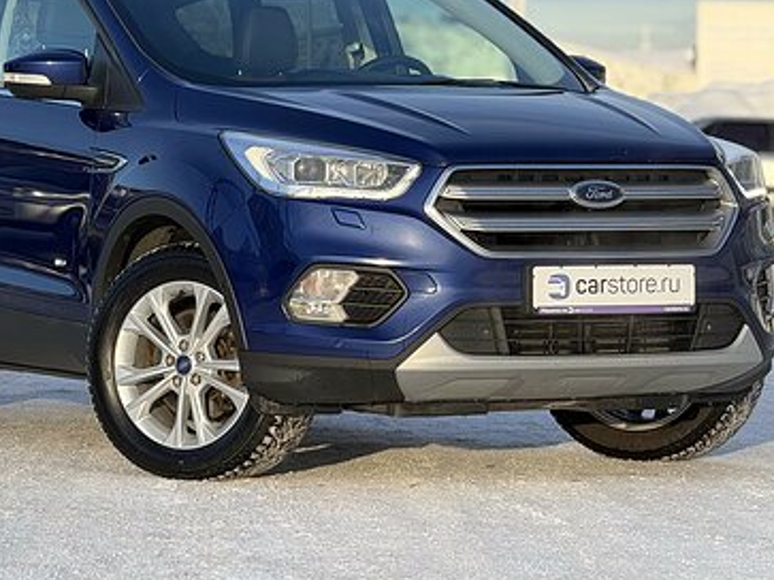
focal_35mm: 181
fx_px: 4046
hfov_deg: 10.9
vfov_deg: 8.2
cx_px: 256
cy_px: 222
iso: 64
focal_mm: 15.66
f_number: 2.8
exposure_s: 1/347
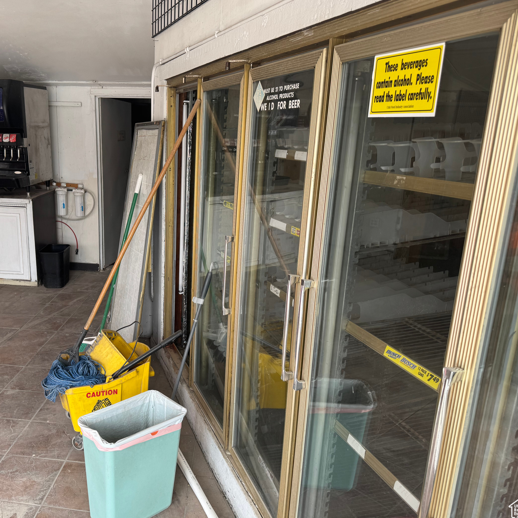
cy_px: 258
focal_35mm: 29
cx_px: 180
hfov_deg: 54.7
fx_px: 491
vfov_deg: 55.6
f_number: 1.78
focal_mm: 6.76
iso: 64
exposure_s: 1/235
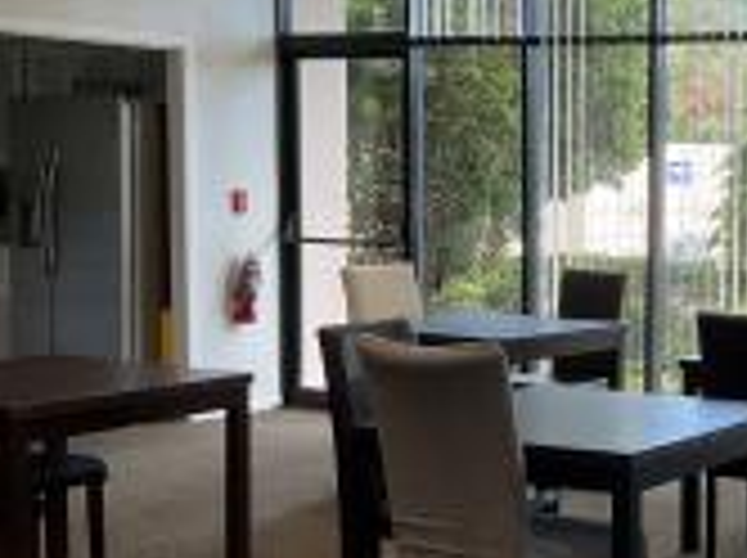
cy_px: 310
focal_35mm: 70
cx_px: 824
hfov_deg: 25.7
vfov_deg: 20.9
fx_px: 1508
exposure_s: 1/120
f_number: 1.8
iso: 32
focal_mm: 3
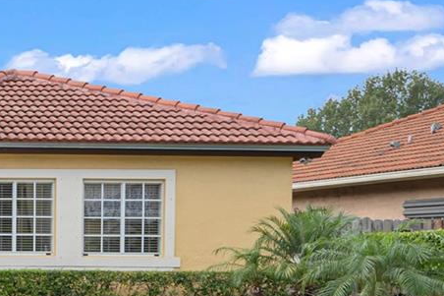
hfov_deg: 19.7
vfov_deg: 15.9
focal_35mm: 85
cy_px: 261
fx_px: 1048
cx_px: -276
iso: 50
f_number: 11
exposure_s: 1/30
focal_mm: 24
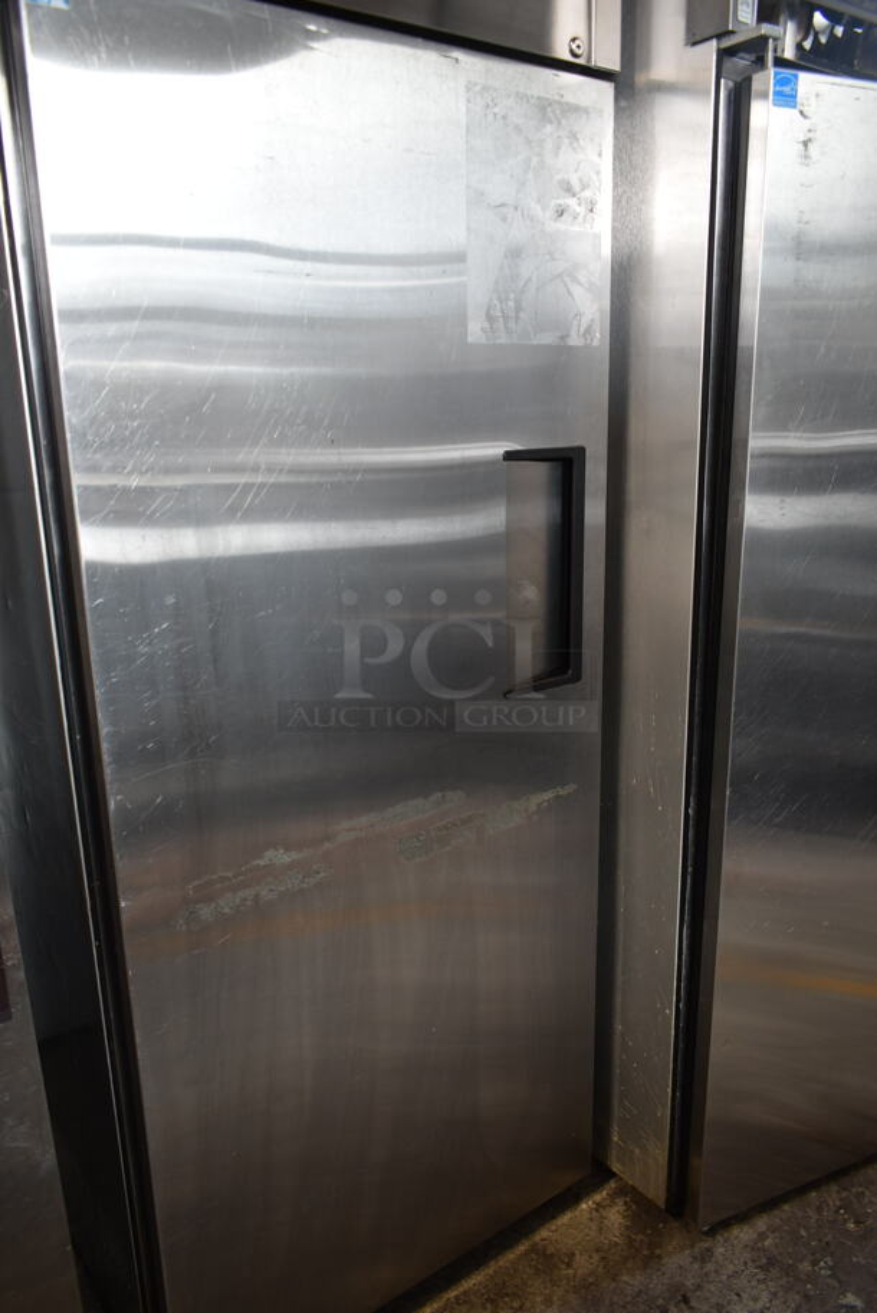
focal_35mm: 27
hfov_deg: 48.0
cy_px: 656
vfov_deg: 67.3
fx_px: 985
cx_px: 438
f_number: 3.5
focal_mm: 18
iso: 200
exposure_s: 1/30
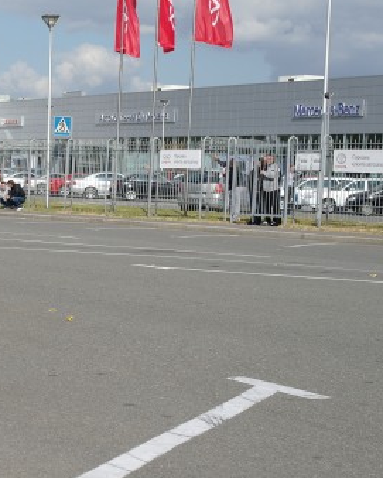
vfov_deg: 18.8
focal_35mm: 102
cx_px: -177
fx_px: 1443
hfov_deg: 14.2
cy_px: 246
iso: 100
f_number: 6.3
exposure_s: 1/400
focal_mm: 30
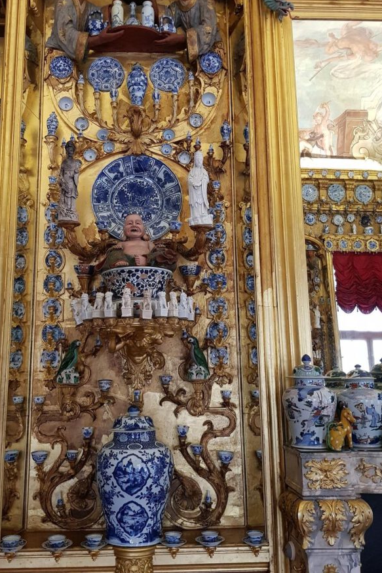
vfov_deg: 57.1
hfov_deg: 39.9
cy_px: 262
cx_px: 165
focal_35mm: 33
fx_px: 525
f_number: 1.7
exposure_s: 1/14
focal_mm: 4.2
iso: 250
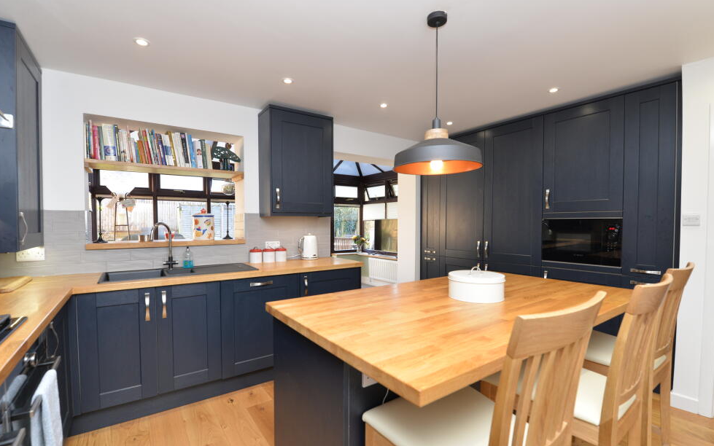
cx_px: 354
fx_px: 311
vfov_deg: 71.2
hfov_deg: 97.8
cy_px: 235
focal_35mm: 16
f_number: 5
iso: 500
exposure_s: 1/60
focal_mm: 15
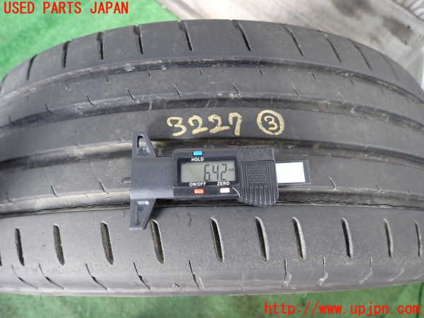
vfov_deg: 54.9
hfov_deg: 69.4
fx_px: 306
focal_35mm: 25
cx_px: 212
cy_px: 159
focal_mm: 4.5
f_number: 2
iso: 400
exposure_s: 1/30
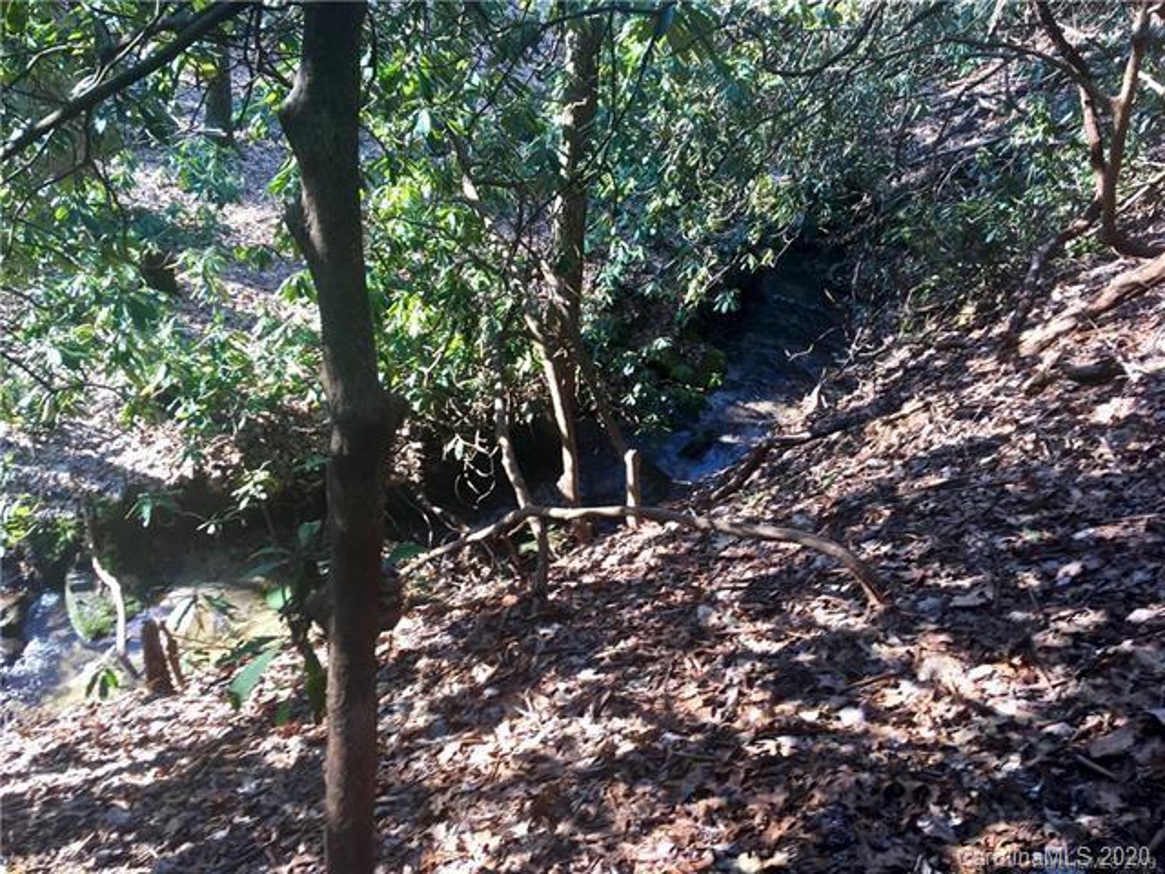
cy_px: 437
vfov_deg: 48.2
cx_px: 582
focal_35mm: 29
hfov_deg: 61.7
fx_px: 976
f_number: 2.2
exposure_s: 1/60
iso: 25
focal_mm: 4.15
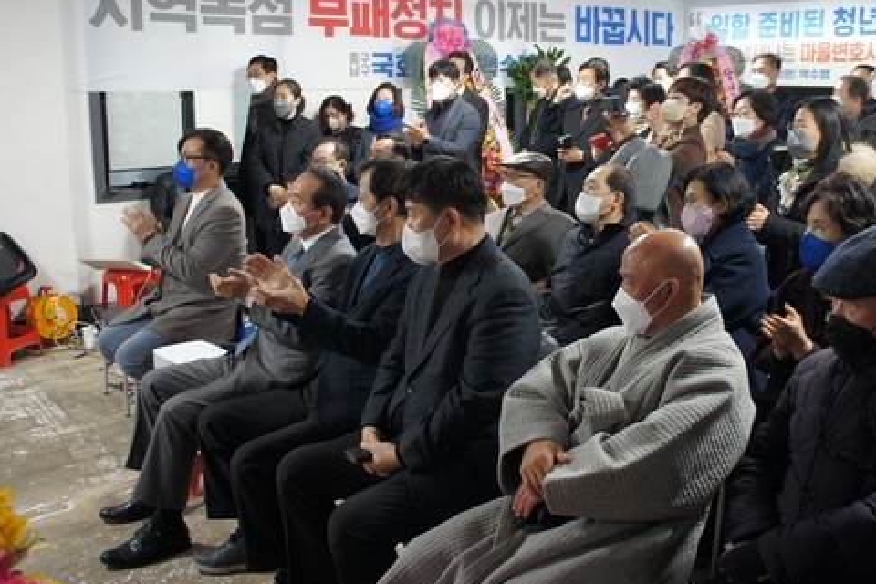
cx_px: 551
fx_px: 876
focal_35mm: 36
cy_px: 226
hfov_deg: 52.5
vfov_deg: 36.7
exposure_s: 1/30
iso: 640
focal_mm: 18
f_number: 3.5
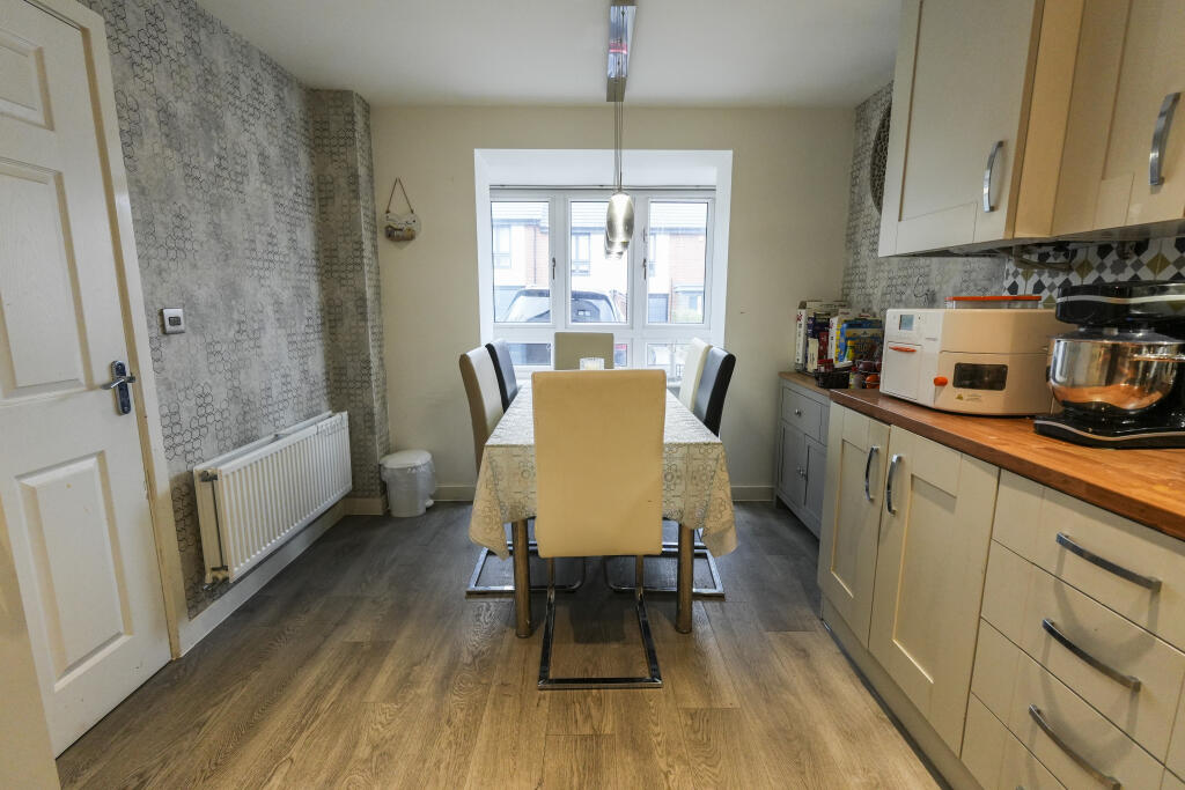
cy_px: 395
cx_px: 592
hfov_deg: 95.0
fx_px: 543
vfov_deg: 72.1
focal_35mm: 16
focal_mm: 11
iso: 1000
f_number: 4
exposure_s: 1/160
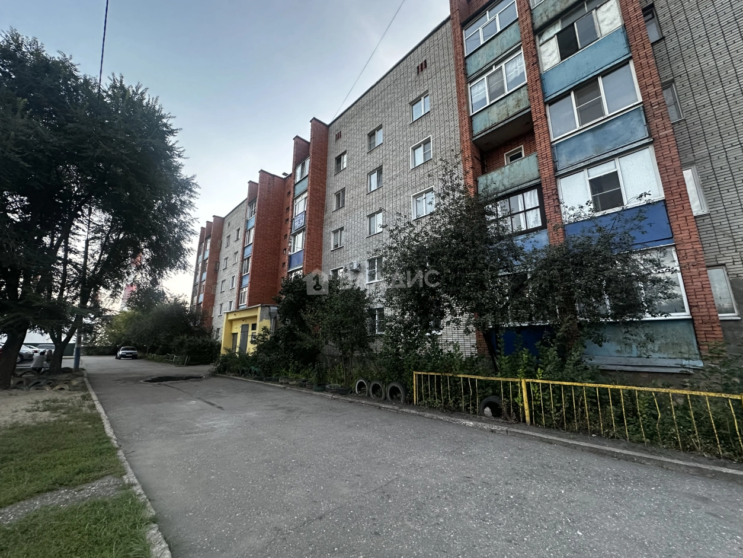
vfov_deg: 85.7
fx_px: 301
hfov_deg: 102.1
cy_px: 279
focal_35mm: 14
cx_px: 372
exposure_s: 1/99
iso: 320
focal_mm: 2.22
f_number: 2.2
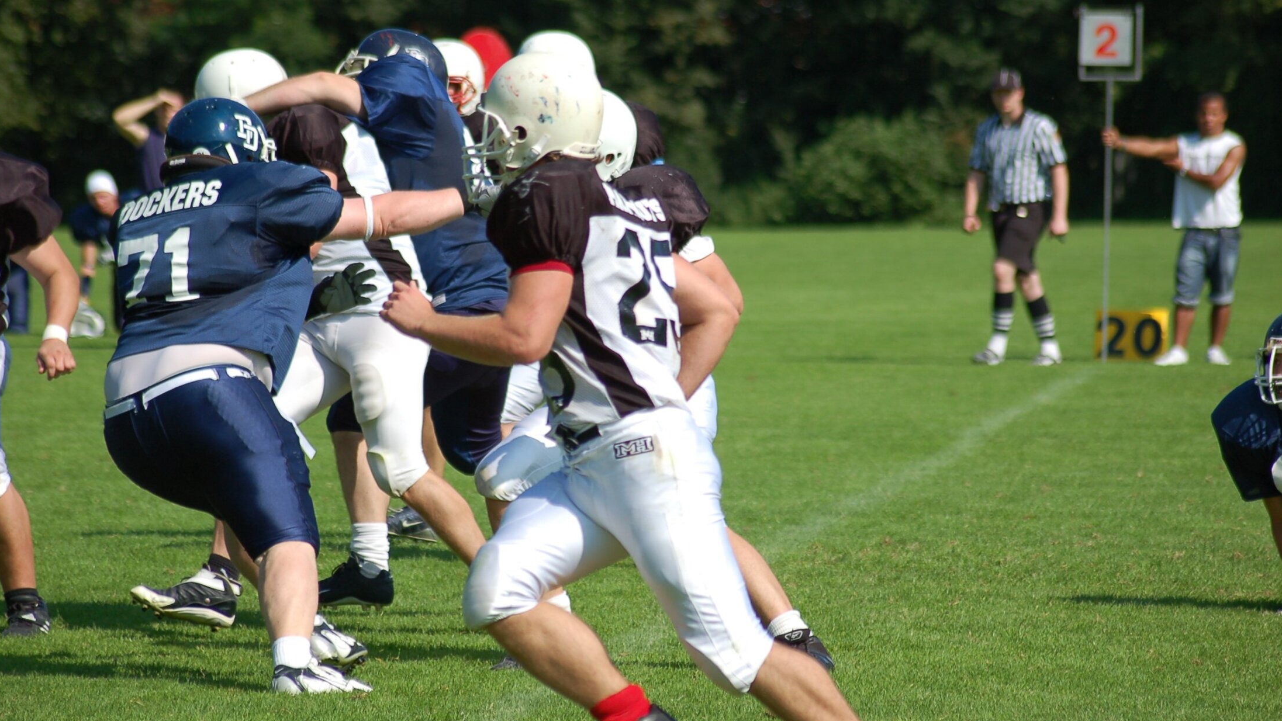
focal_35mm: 236
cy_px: 332
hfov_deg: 9.1
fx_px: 8023
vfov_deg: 5.1
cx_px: 641
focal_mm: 150
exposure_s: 1/1250
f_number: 5.6
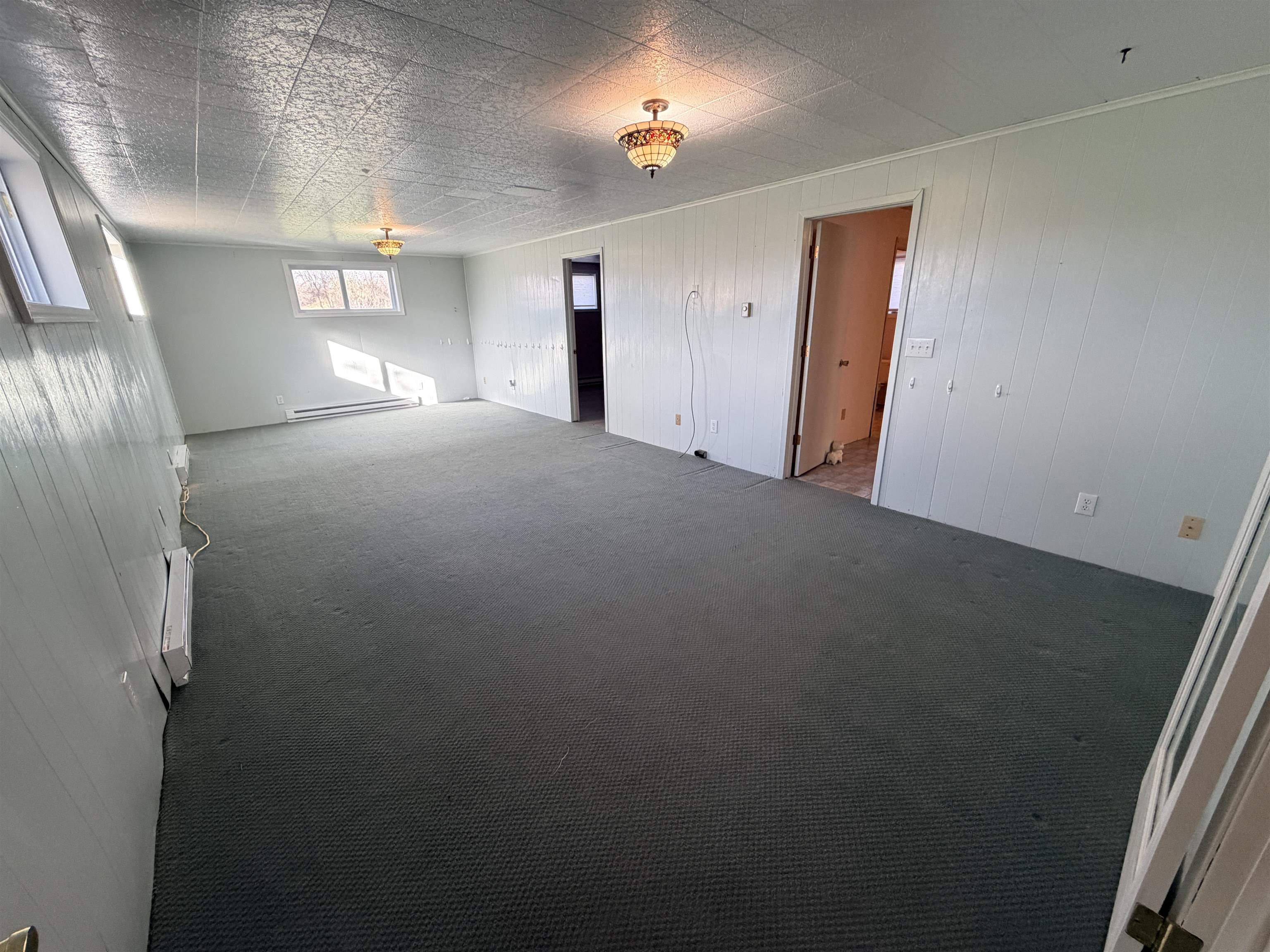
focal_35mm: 14
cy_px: 476
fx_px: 514
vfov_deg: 85.7
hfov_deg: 102.1
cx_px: 635
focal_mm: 2.22
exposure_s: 1/120
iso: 250
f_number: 2.2
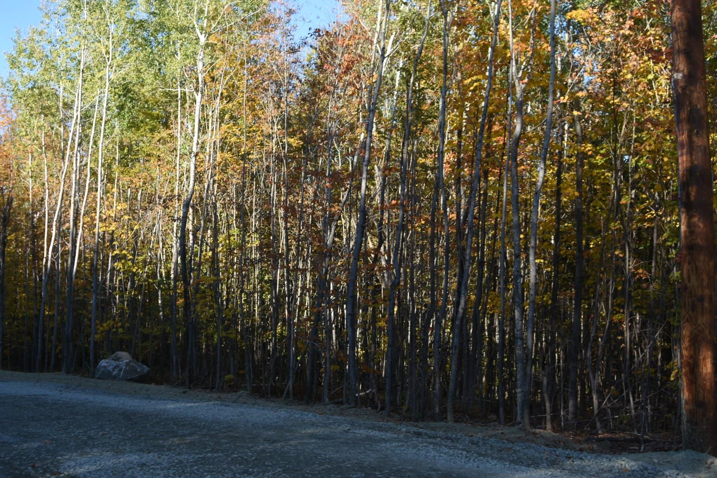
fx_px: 836
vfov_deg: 31.9
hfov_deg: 46.4
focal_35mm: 42
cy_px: 239
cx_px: 358
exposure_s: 1/250
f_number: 5
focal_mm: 28
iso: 100
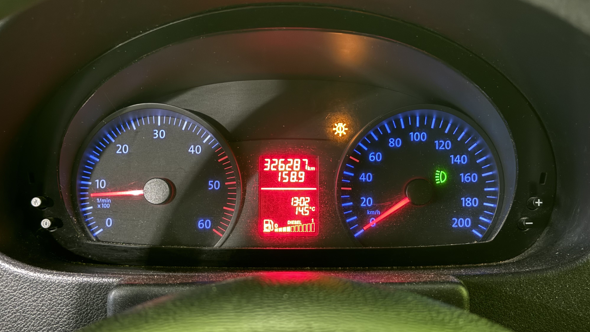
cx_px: 298
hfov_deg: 39.2
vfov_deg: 22.6
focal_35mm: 53
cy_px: 167
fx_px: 829
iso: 320
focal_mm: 6.76
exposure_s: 1/5
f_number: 1.78
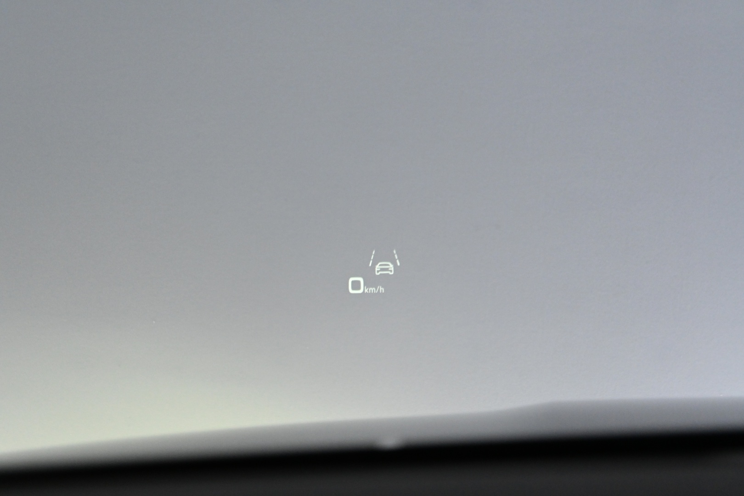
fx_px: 1550
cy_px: 248
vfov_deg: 18.2
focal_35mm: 75
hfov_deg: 27.0
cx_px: 372
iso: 2200
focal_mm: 50
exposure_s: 1/80
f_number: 6.3
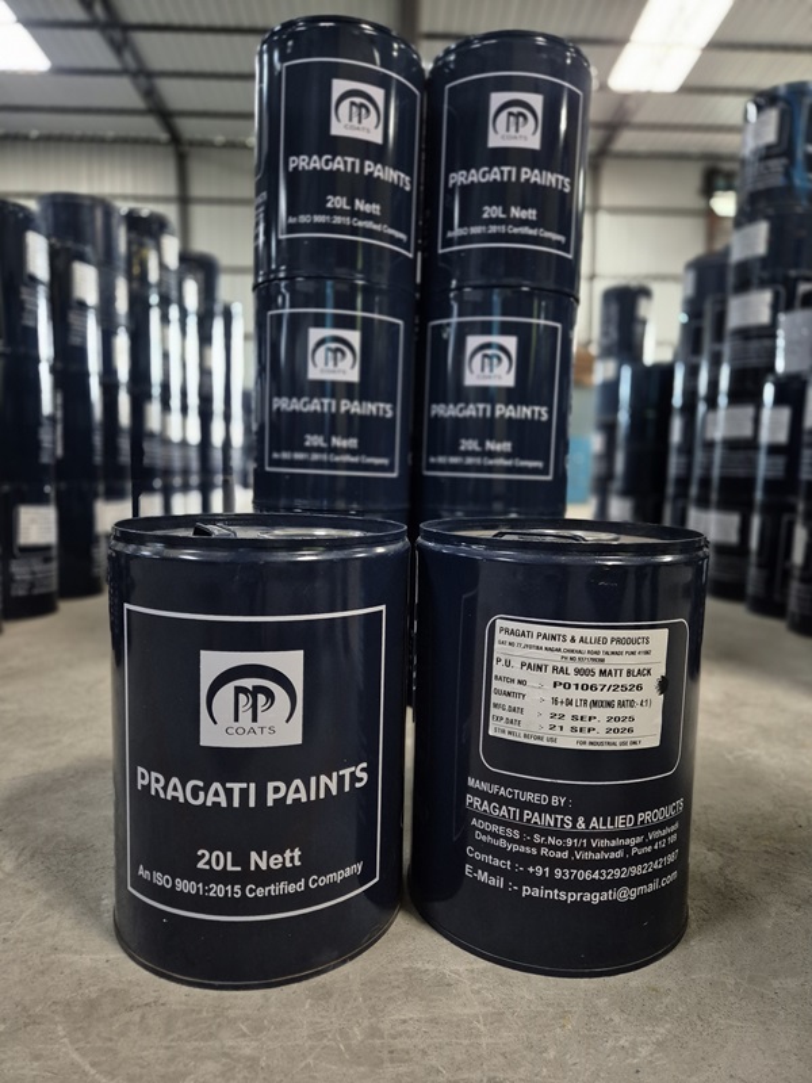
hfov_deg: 58.9
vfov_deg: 73.9
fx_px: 719
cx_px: 406
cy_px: 542
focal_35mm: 23
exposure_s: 1/100
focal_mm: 5.4
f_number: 1.8
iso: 800
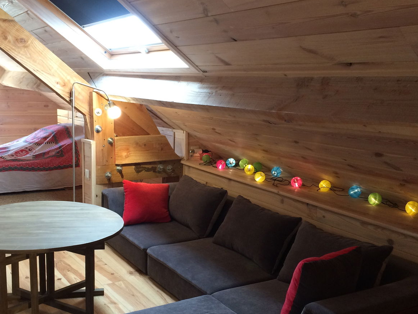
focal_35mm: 40
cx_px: 184
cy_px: 191
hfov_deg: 46.7
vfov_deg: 35.8
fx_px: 483
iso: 100
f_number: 2.2
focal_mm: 4.15
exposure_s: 1/33
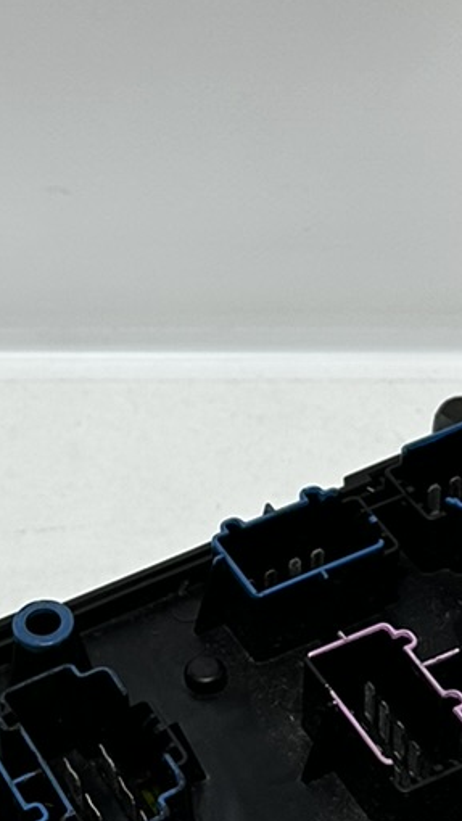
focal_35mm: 105
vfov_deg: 20.4
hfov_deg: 11.5
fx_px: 2286
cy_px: 365
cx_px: 76
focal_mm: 6.86
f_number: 1.78
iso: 100
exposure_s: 1/100
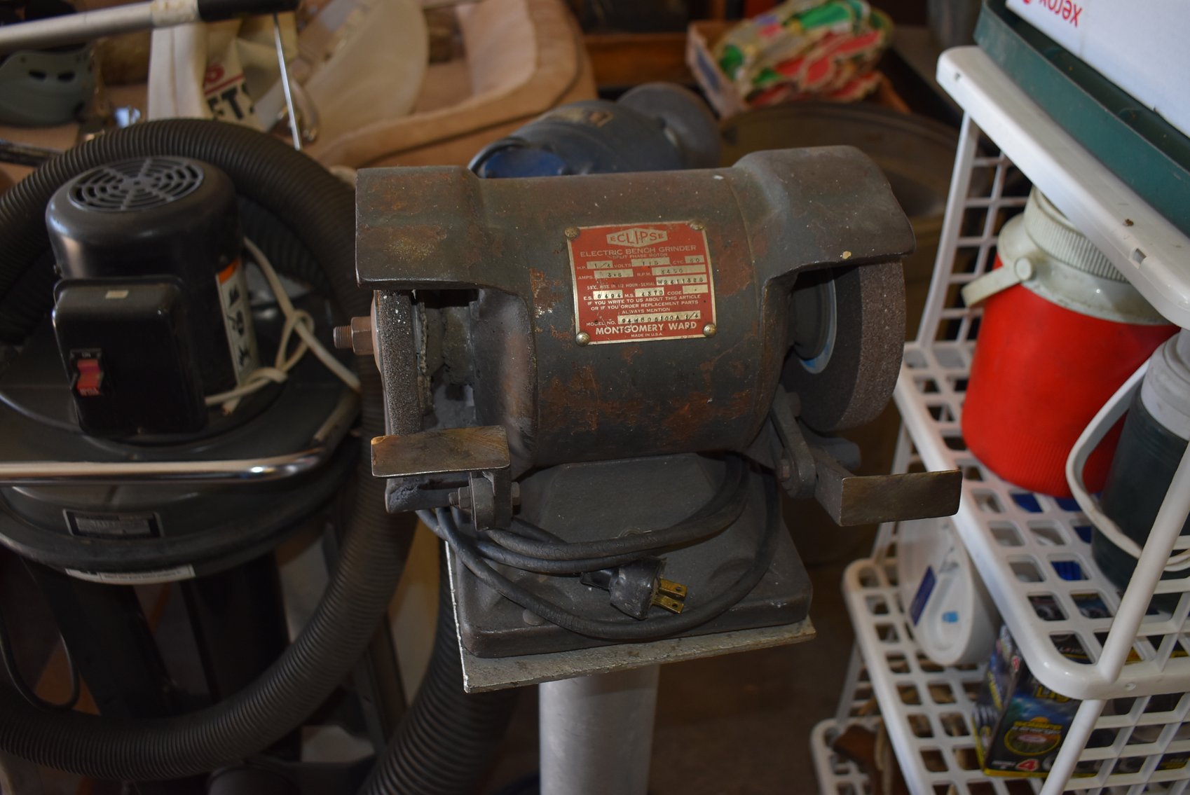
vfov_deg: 41.8
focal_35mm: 32
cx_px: 595
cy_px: 398
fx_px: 1042
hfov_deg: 59.5
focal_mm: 21
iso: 450
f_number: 3.8
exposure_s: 1/200
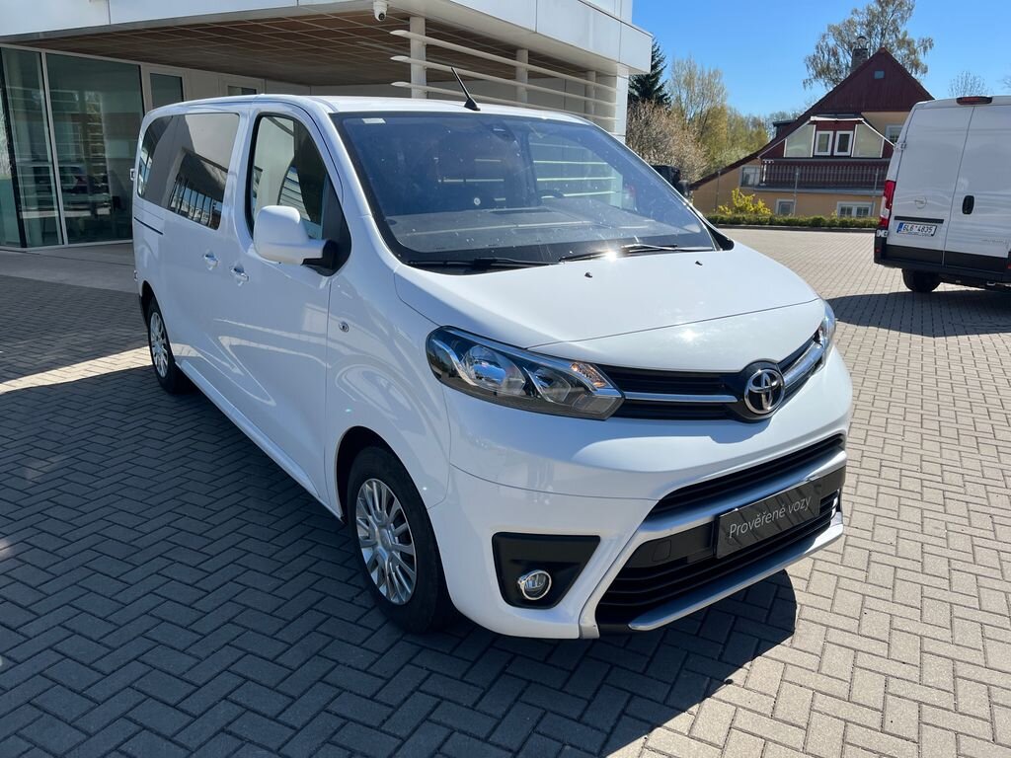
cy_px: 379
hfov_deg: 67.3
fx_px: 759
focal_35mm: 26
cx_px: 506
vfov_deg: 53.1
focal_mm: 5.1
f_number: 1.6
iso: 50
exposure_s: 1/3311
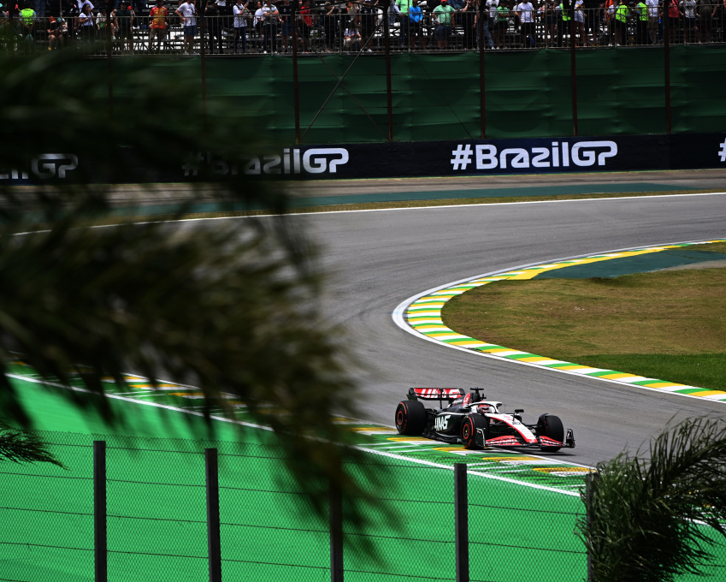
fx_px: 9244
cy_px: 291
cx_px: 290
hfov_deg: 4.5
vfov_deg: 3.6
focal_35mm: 430
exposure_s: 1/1600
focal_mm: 380
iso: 400
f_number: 7.1
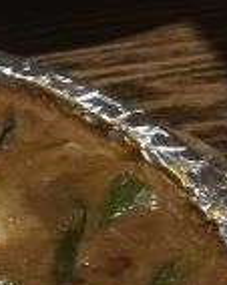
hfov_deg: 10.0
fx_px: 1180
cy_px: 534
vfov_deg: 12.4
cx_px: -268
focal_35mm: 140
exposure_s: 1/17
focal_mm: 4.15
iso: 80
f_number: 2.2
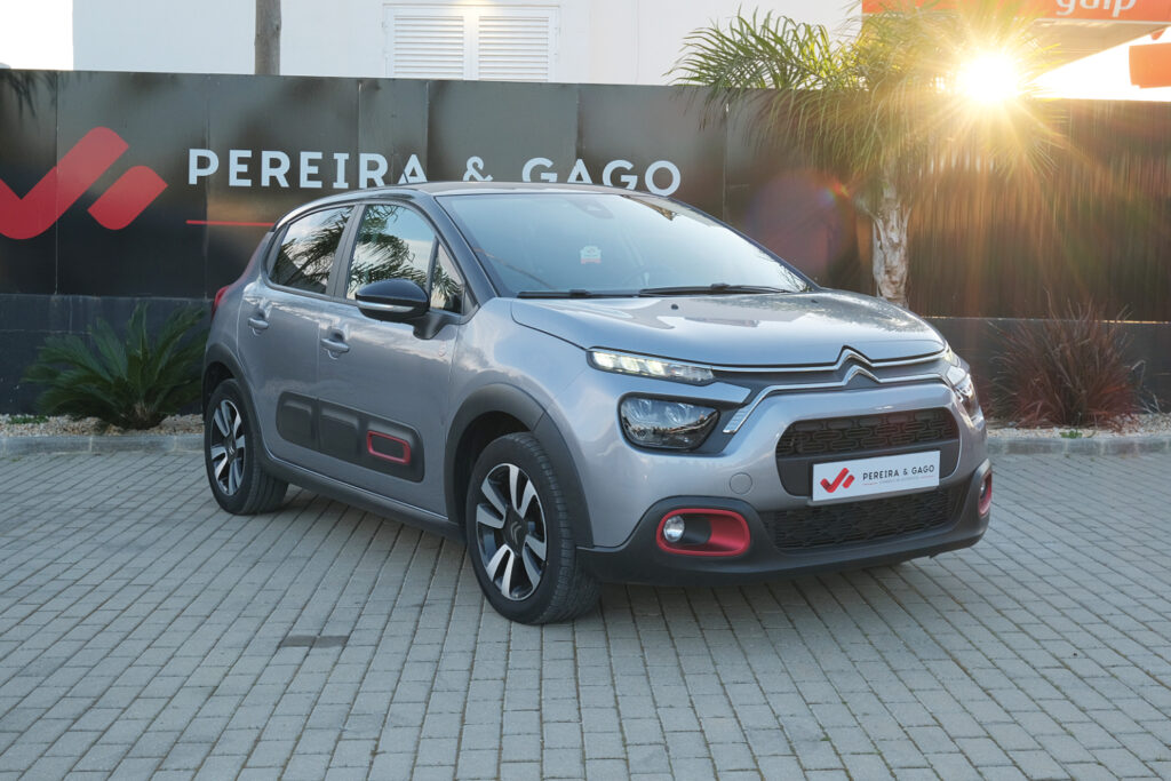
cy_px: 390
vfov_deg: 29.3
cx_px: 586
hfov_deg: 42.7
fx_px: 1496
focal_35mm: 46
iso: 500
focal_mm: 30.5
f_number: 8
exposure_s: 1/100
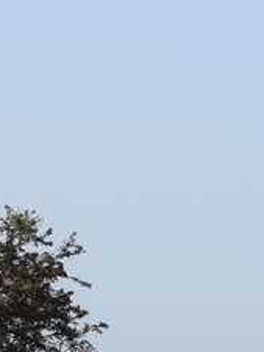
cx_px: 622
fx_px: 3647
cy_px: 447
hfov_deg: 4.1
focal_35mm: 359
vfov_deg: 5.5
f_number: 11
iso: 400
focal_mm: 40
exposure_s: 1/500
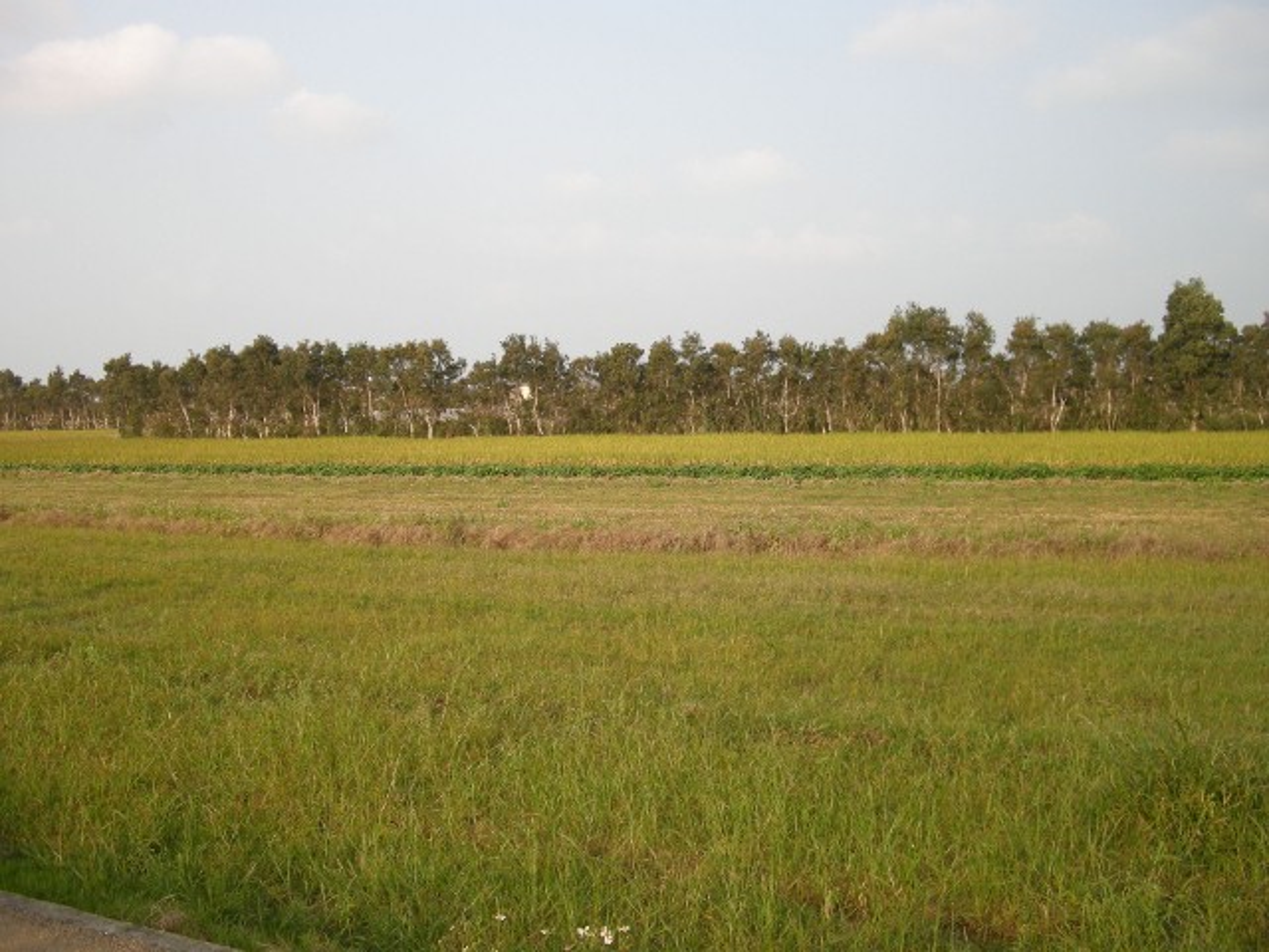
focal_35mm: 37
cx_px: 634
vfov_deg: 38.7
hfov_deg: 50.1
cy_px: 476
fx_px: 1356
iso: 64
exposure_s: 1/370
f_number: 2.8
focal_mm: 7.9
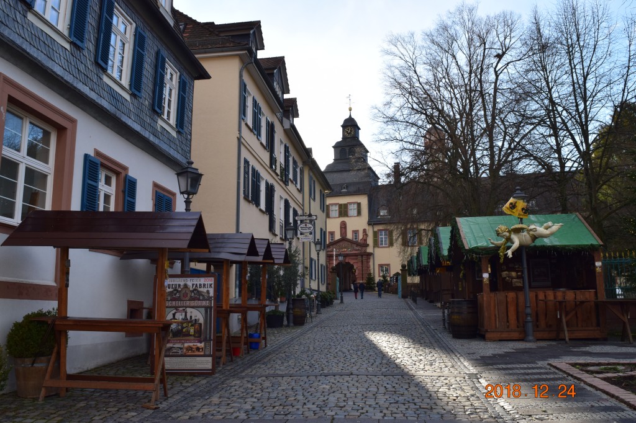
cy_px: 212
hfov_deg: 59.5
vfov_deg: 41.7
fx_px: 556
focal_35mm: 32
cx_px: 318
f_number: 10
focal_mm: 21
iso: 400
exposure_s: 1/320
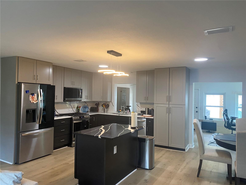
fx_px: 185
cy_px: 92
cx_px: 123
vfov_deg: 53.1
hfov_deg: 67.3
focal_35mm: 26
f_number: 1.8
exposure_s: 1/60
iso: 160
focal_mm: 4.25
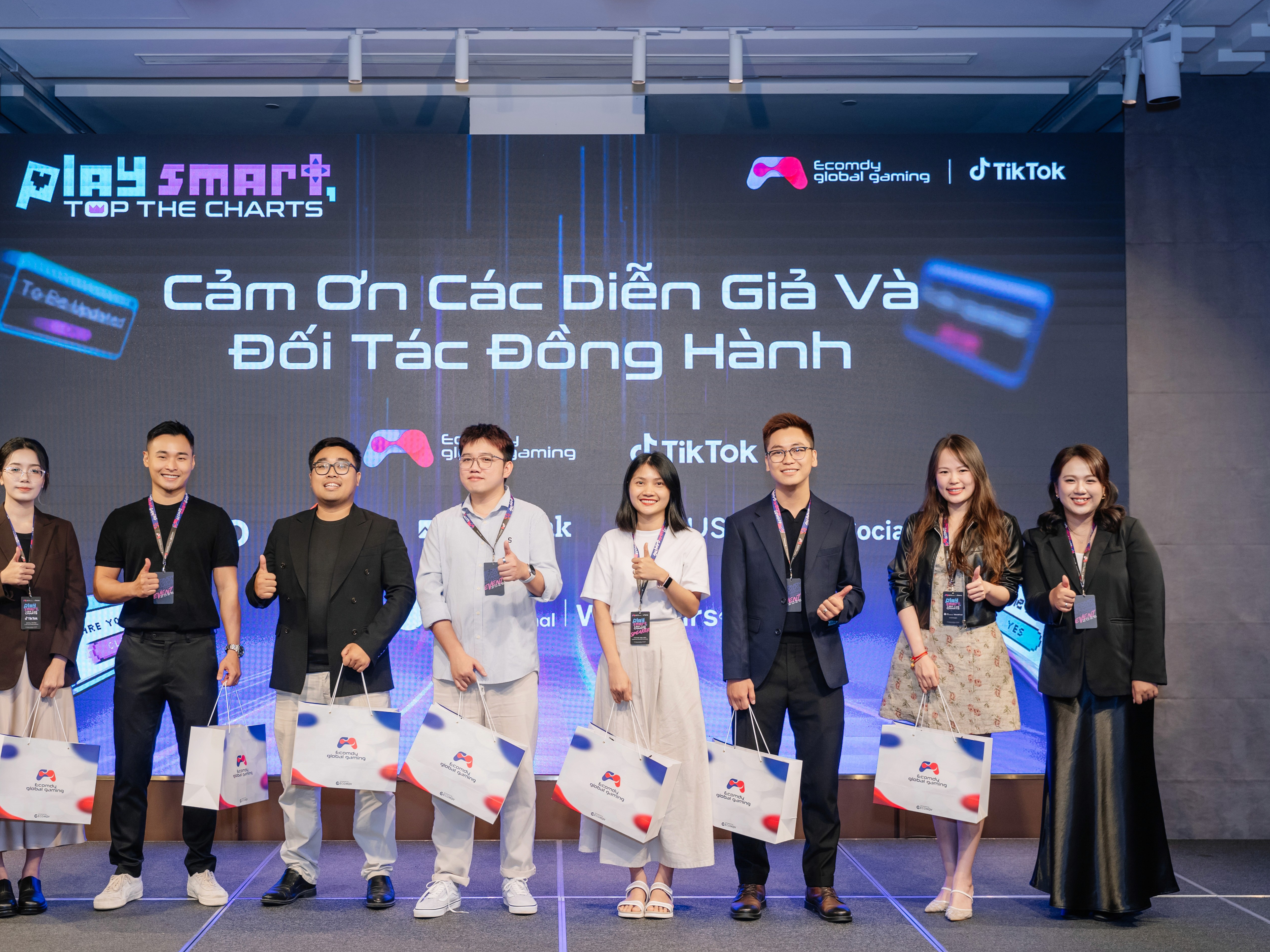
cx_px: 560
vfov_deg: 33.0
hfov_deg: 43.1
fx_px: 1607
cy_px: 491
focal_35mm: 44
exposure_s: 1/200
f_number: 3.5
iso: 1000
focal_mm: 38.7
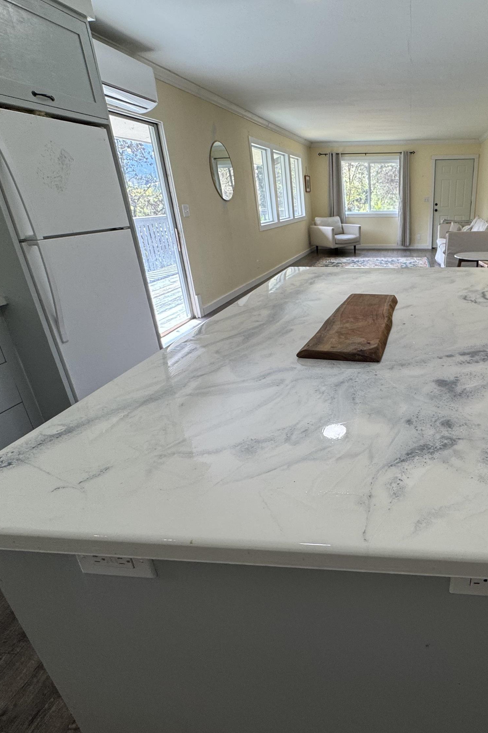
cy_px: 372
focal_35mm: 20
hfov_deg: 58.2
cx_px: 374
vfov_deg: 84.0
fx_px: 407
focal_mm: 2.22
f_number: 2.2
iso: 100
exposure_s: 1/120
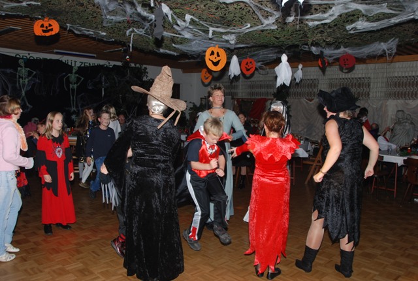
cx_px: 209
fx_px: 349
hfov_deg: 61.8
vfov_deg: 43.8
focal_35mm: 30
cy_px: 140
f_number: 5
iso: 200
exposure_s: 1/60
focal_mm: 20
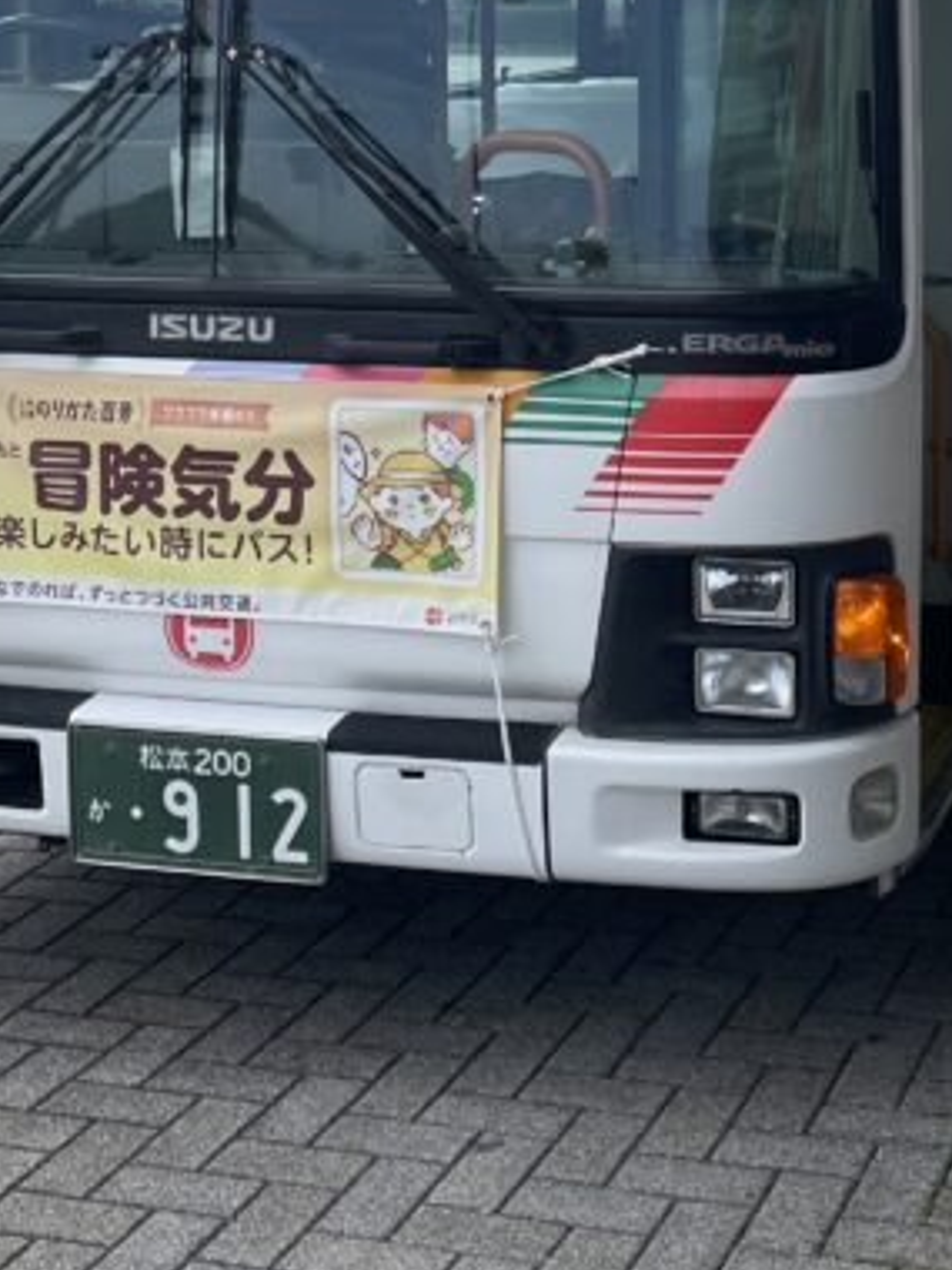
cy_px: 170
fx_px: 2567
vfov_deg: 27.0
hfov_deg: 20.8
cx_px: 718
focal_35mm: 70
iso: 32
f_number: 1.6
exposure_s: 1/3300
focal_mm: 4.2
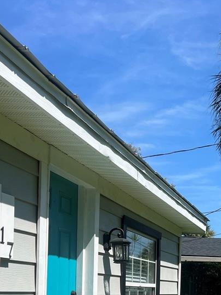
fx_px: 494
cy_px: 291
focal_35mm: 58
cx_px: 211
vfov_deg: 31.0
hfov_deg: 24.3
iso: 50
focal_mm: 5.7
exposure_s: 1/4831
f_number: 1.5
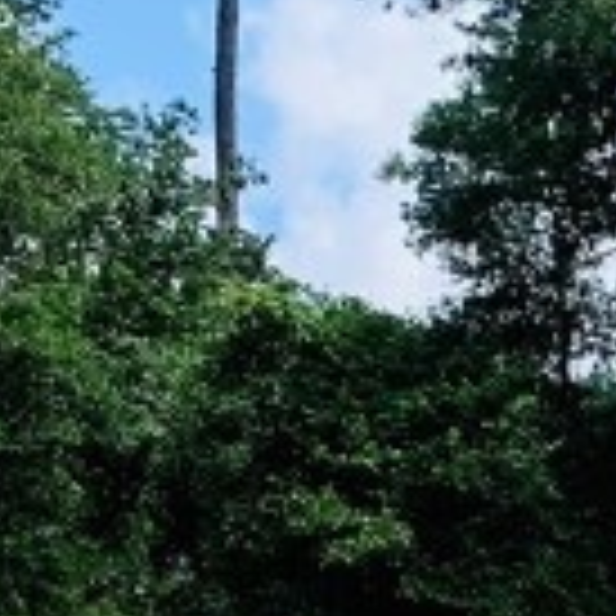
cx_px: 1758
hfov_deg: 8.7
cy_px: 1183
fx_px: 3463
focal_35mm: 172
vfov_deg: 9.6
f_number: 1.8
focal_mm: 4.25
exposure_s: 1/1447
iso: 25
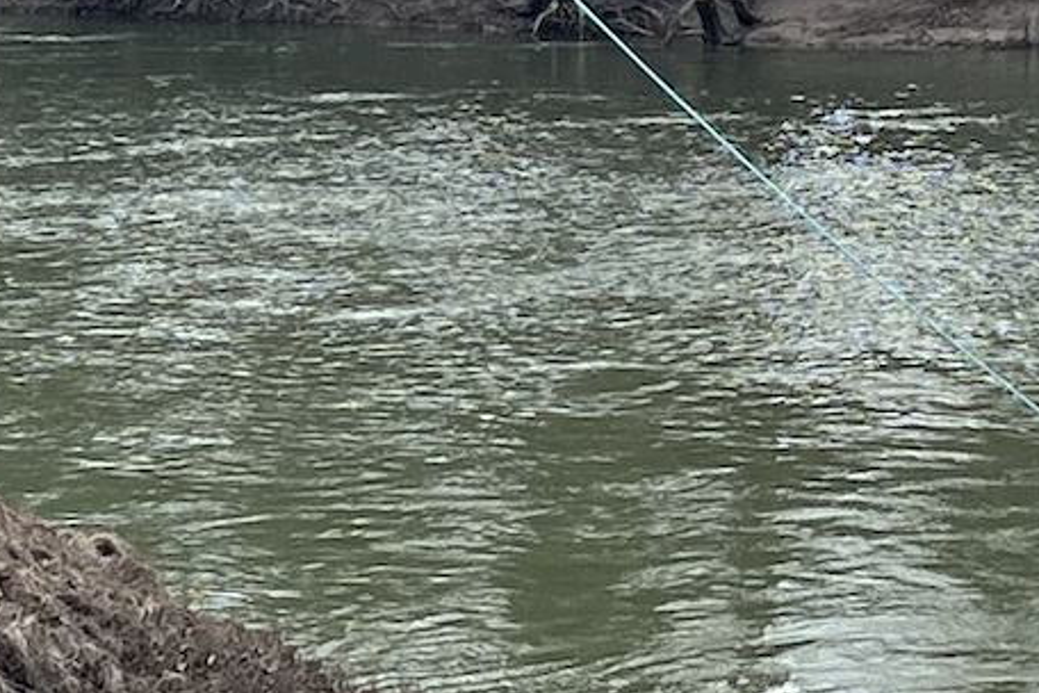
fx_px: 4213
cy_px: 189
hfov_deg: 13.5
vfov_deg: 9.4
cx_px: 1390
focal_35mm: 146
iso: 50
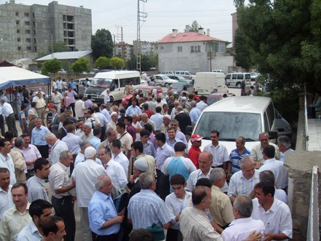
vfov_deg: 38.7
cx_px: 160
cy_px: 120
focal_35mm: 37
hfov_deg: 50.1
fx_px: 343
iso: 80
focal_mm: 6.3
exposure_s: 1/250
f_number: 7
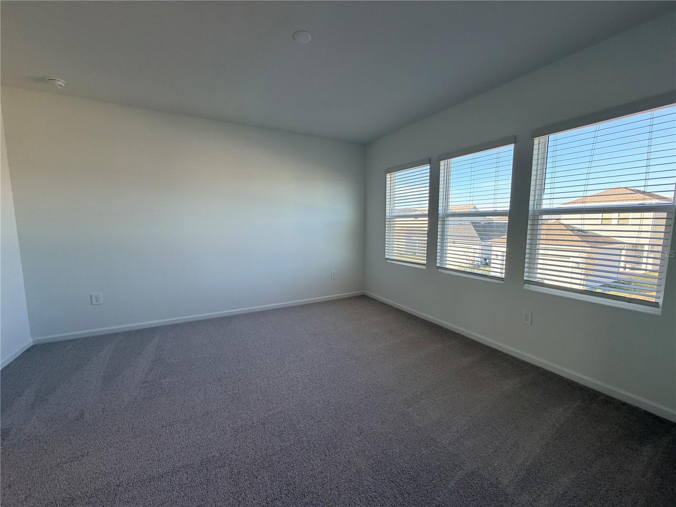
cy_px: 254
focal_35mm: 14
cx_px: 338
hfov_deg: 102.1
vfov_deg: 85.7
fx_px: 273
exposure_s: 1/120
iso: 100
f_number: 2.2
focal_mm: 2.22
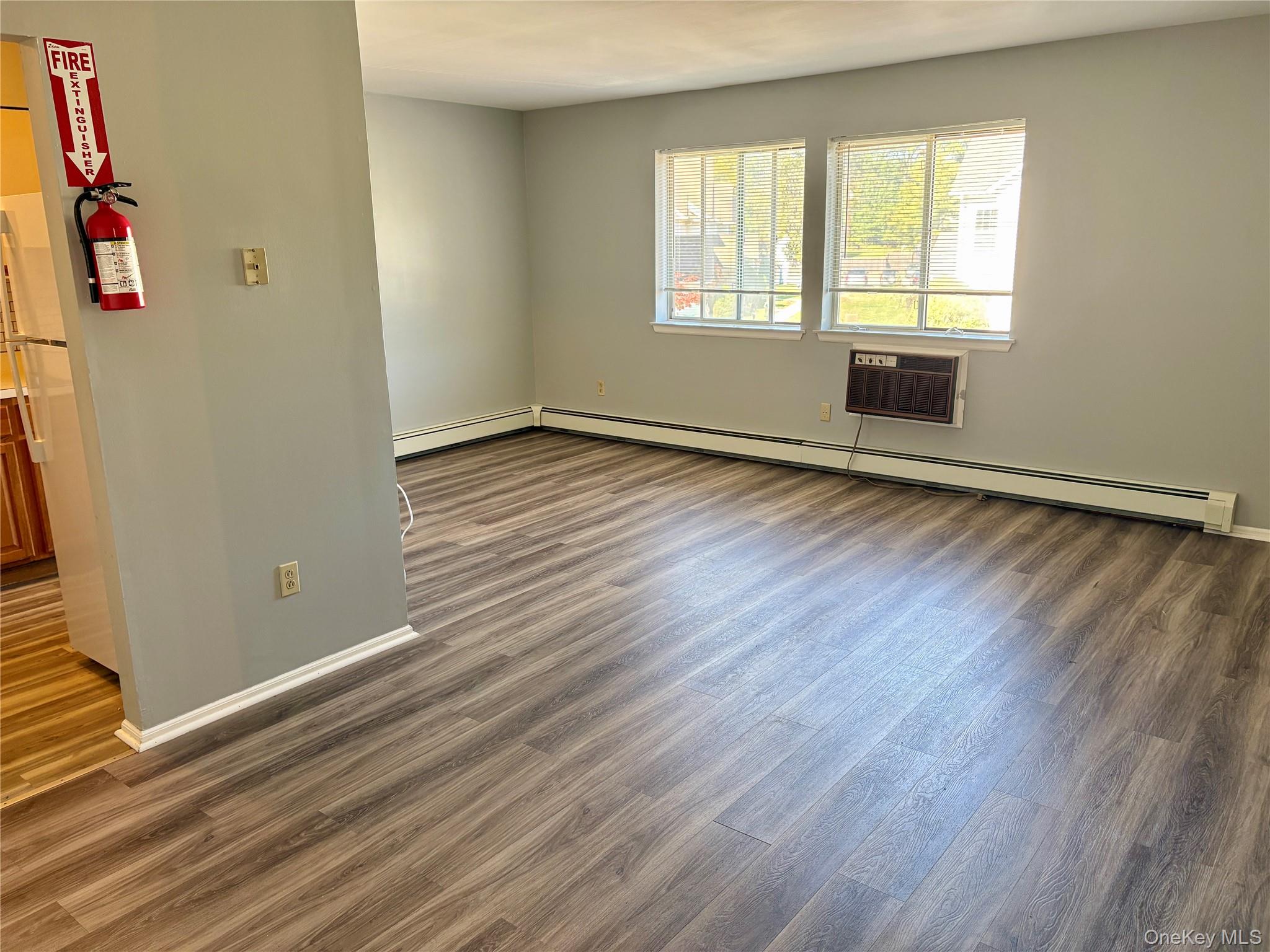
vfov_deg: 53.1
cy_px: 476
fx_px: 954
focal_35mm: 26
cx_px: 635
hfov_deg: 67.3
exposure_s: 1/60
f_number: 1.6
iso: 160
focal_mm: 5.96
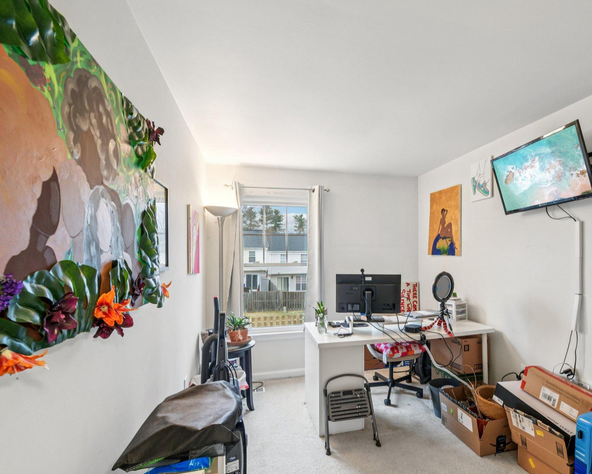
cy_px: 254
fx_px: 315
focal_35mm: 18
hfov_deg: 85.8
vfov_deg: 73.7
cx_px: 341
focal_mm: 14
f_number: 8
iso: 400
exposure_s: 1/4
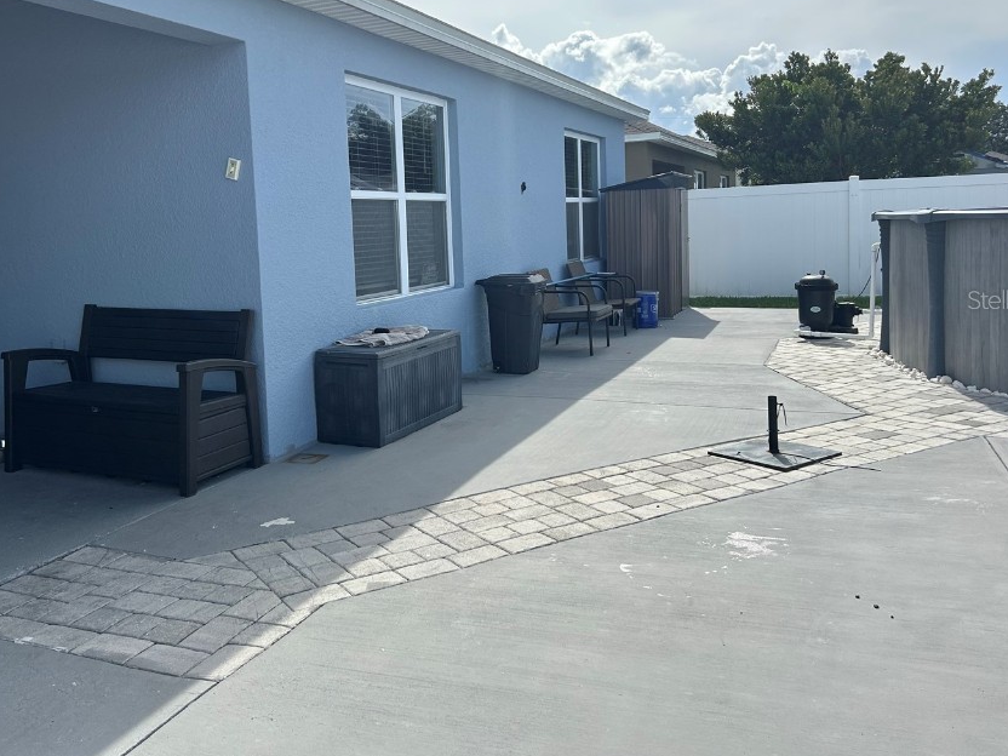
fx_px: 932
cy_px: 299
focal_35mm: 32
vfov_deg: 43.9
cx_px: 462
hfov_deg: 56.7
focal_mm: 5.7
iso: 50
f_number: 1.5
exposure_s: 1/4274
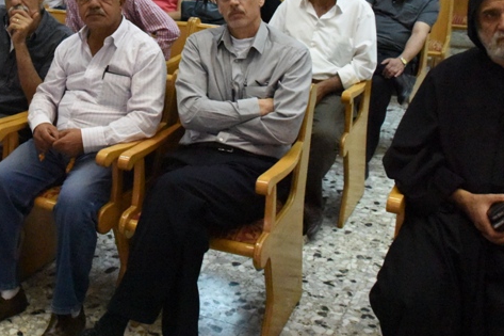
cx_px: 143
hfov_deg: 37.5
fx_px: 728
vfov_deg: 25.1
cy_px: 25
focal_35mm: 52
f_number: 8
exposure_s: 1/250
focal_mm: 24
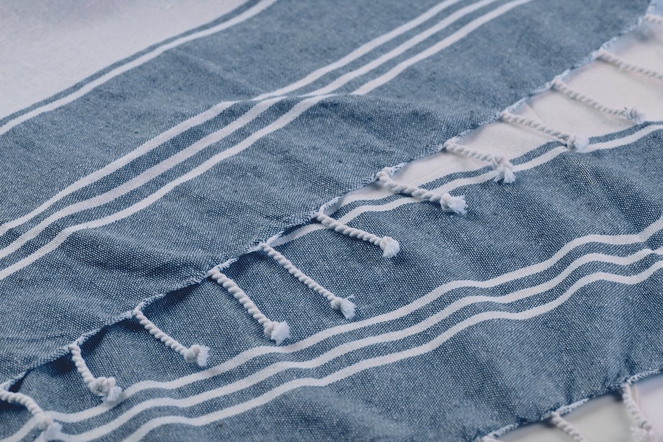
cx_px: 332
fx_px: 1934
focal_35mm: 105
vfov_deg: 13.0
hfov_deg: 19.5
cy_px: 221
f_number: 13
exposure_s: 1/160
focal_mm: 105
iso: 80
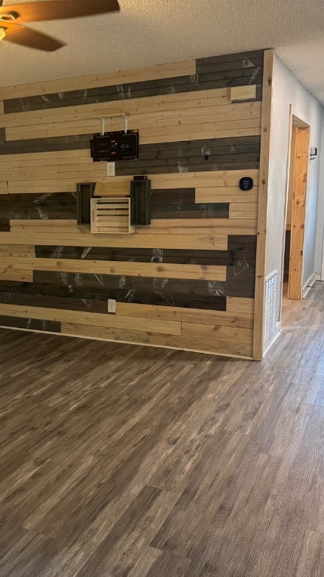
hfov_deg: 32.5
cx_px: 53
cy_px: 289
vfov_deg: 56.6
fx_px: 535
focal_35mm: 35
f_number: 1.78
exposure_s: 1/60
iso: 250
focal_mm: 6.76
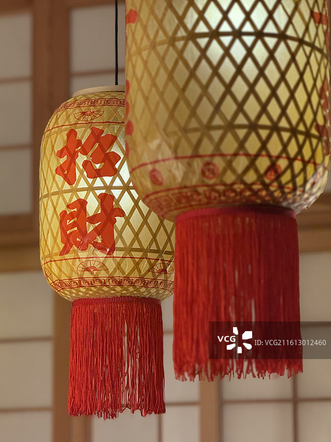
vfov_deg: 15.6
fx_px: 1607
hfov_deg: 11.8
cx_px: 164
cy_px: 231
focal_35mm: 126
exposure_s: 1/100
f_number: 2.8
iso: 200
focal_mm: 15.66
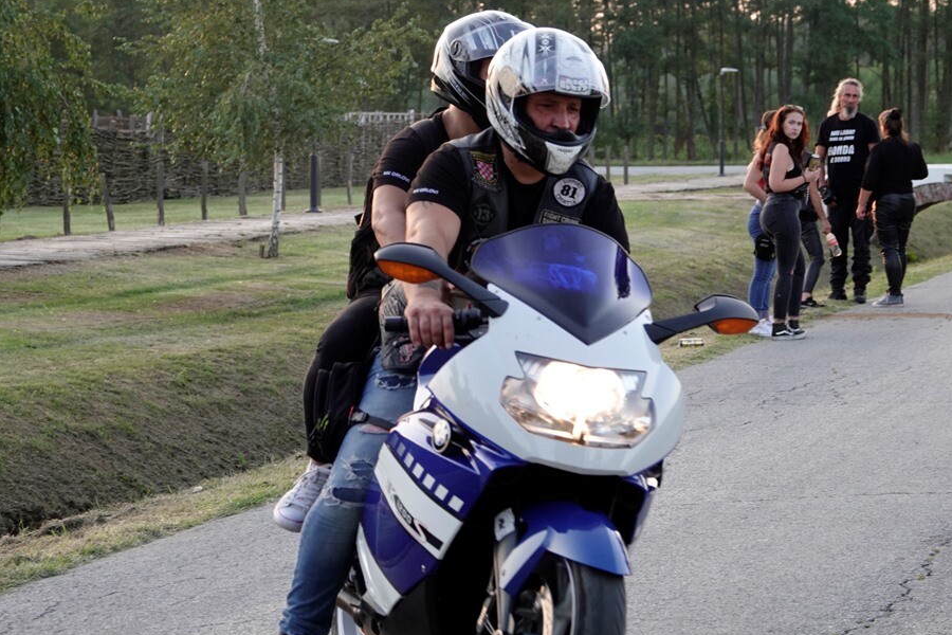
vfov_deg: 9.2
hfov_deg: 13.8
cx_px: 421
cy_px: 296
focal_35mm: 149
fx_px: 3940
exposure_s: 1/160
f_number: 4
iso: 400
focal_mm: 47.94
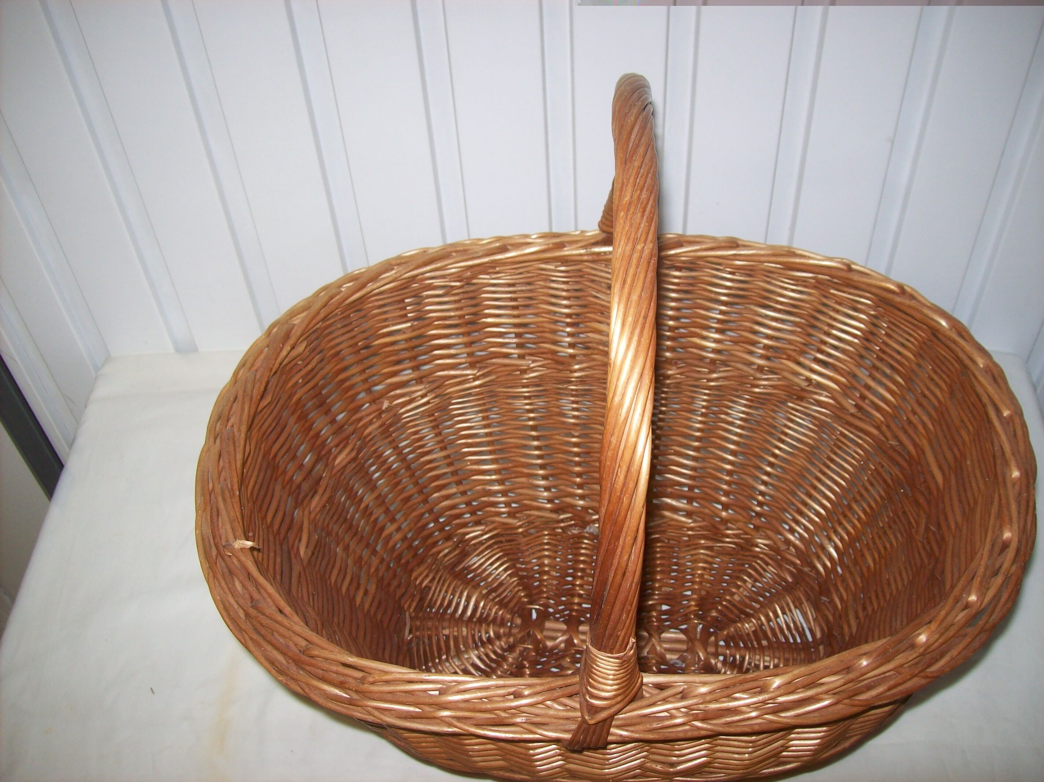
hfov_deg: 51.4
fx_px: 1085
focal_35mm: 36
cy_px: 391
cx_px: 522
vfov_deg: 39.6
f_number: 2.7
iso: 80
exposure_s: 1/64
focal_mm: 6
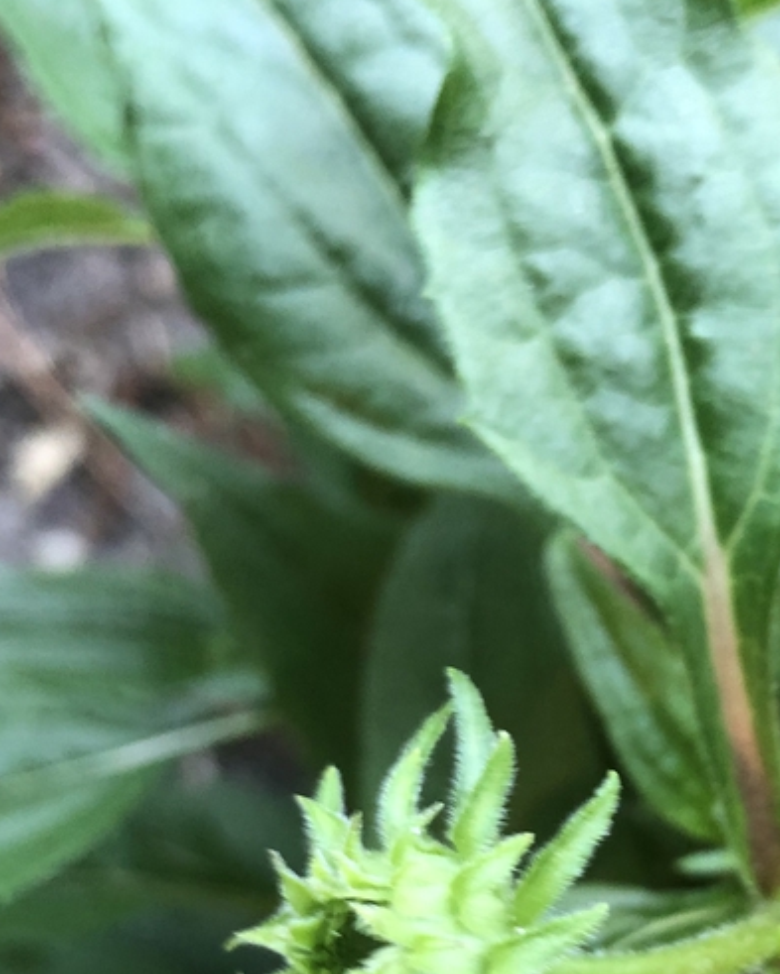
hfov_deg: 26.6
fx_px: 1644
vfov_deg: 32.2
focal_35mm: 57
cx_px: 466
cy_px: 768
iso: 40
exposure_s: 1/15
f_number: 1.8
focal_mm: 3.99
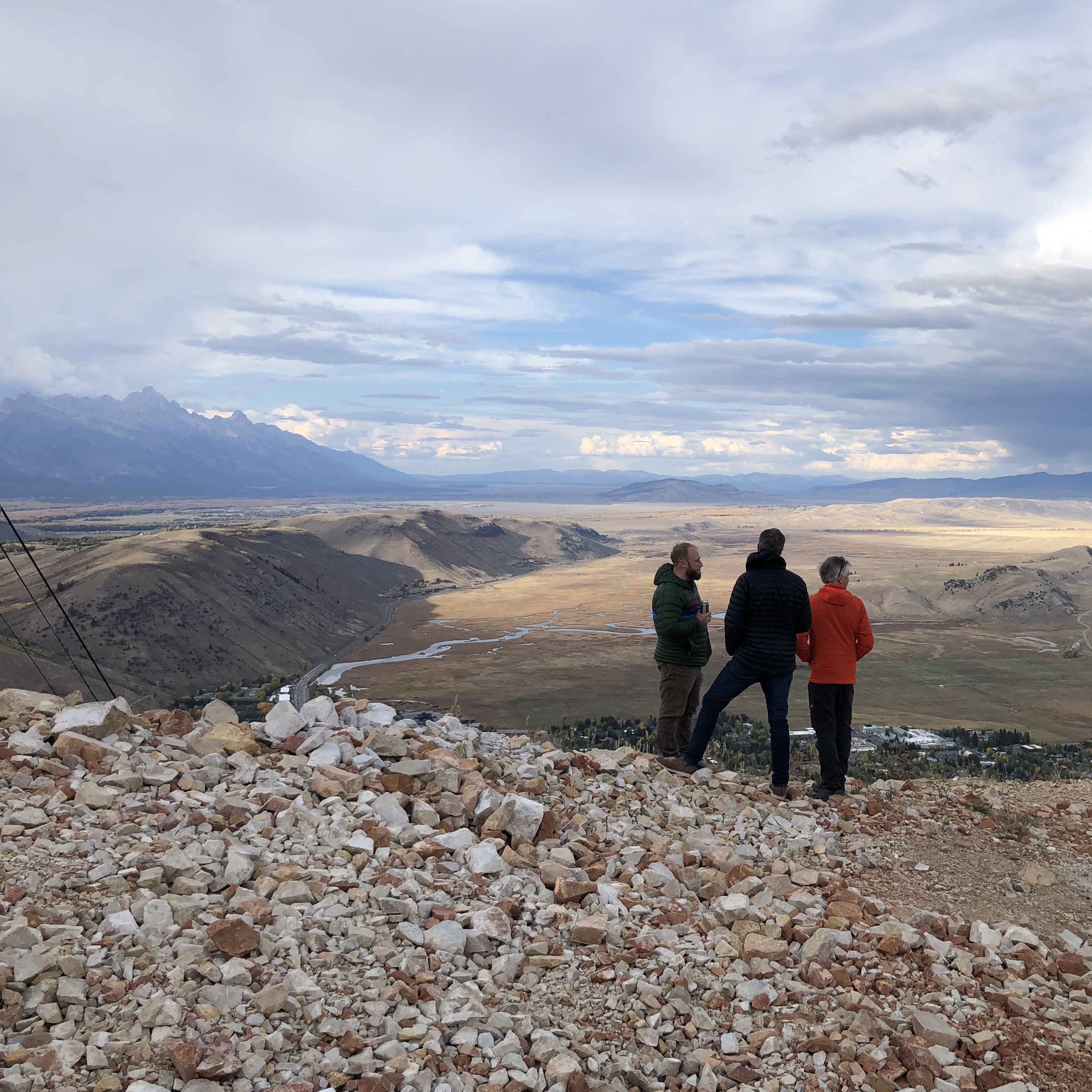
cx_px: 739
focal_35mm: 34
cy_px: 548
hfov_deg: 47.6
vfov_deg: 48.5
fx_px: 1213
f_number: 1.8
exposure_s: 1/1548
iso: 20
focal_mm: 3.99
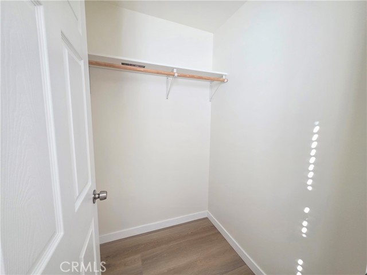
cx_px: 184
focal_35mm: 13
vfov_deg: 89.9
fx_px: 138
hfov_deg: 106.2
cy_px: 138
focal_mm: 2.2
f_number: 1.9
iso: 400
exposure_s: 1/60
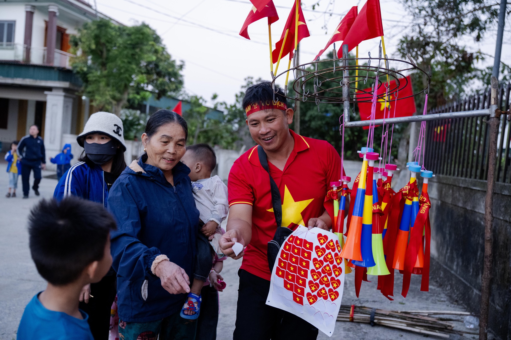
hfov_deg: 54.4
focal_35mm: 35
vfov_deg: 37.8
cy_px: 170
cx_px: 256
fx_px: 497
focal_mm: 35
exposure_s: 1/160
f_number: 3.2
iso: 2000
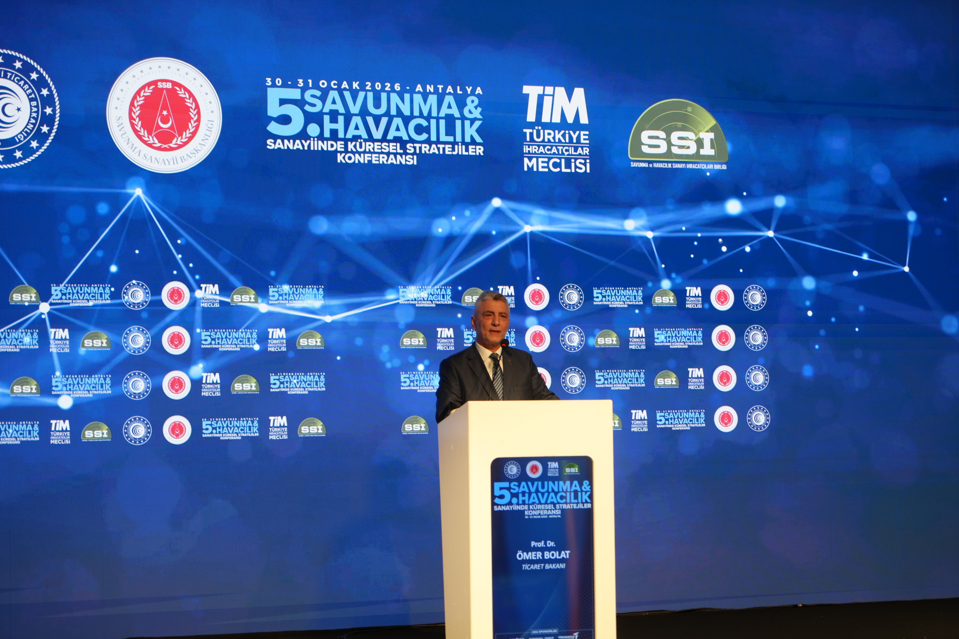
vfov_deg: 19.5
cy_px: 320
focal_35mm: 70
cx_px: 480
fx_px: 1865
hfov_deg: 28.8
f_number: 4
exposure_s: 1/160
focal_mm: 70
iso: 500
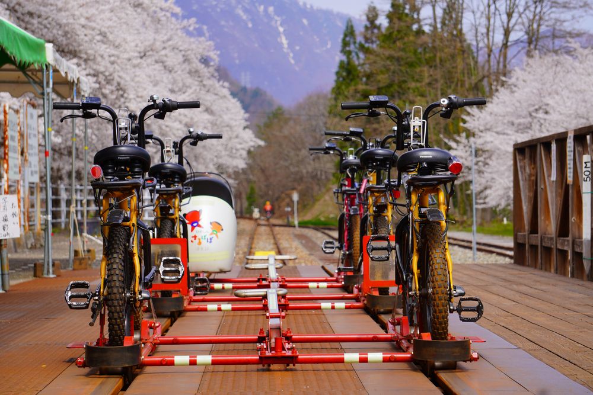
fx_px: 2249
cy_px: 198
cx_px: 296
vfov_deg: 10.1
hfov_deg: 15.0
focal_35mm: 136
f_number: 8
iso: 100
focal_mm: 91
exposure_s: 1/320
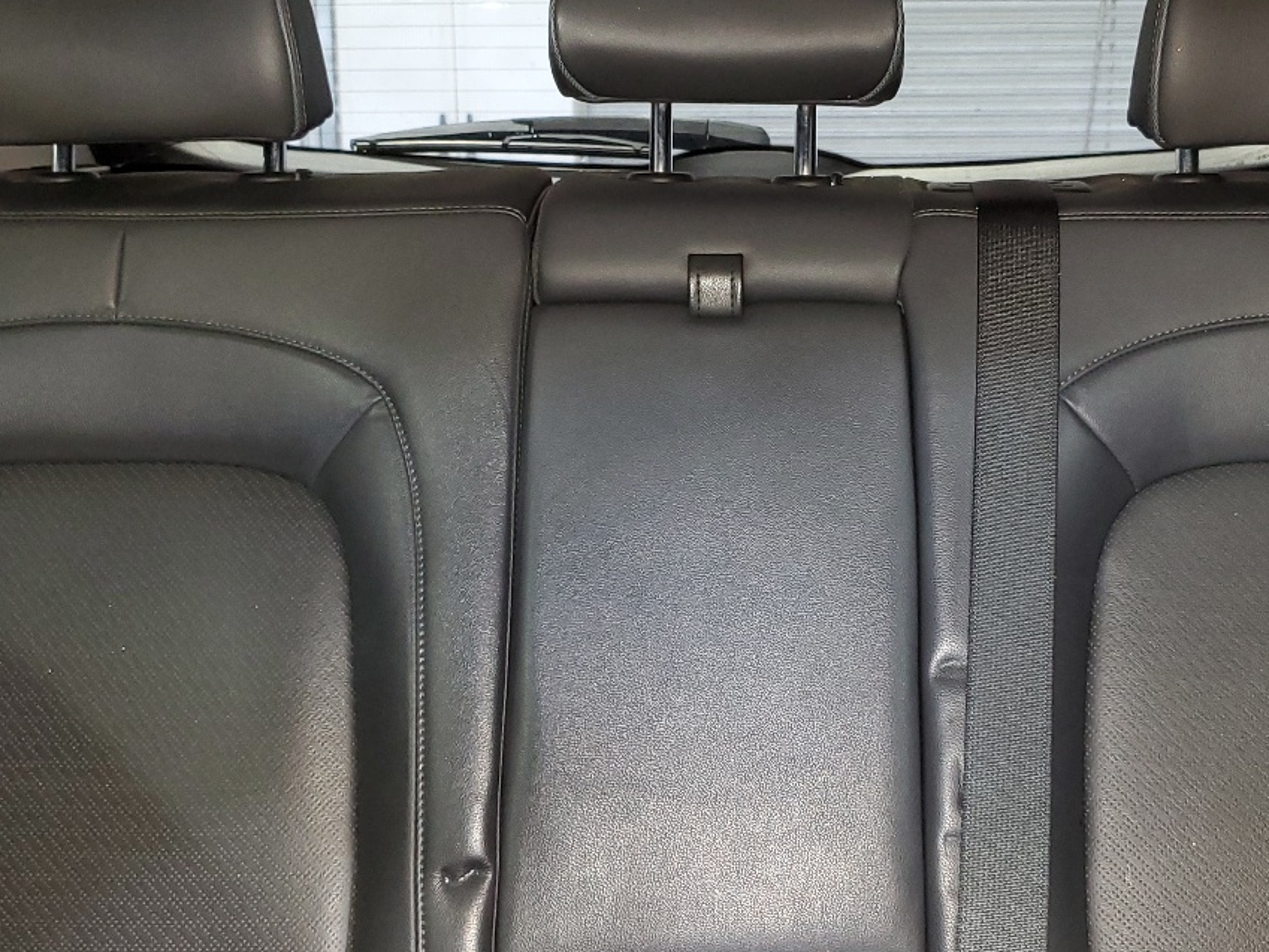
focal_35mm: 49
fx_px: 1797
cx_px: 773
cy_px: 520
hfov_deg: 38.7
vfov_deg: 29.7
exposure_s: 1/16
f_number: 1.5
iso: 134
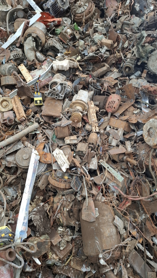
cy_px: 136
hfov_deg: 44.4
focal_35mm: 26
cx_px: 73
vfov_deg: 71.9
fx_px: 192
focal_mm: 5.54
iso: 320
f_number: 1.8
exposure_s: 1/33
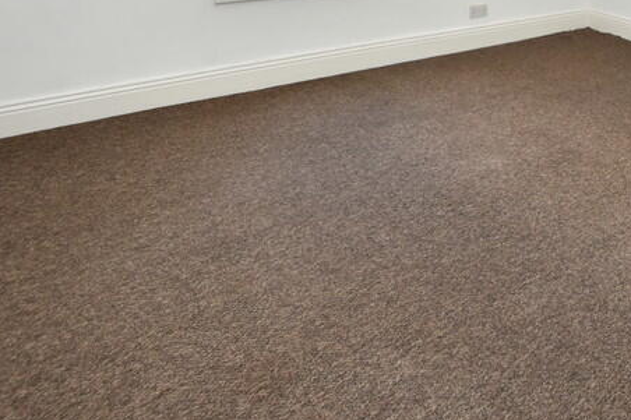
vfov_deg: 36.5
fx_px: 596
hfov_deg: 51.5
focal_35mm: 34
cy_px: 44
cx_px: 525
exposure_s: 1/125
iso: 800
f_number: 5.6
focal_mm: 10
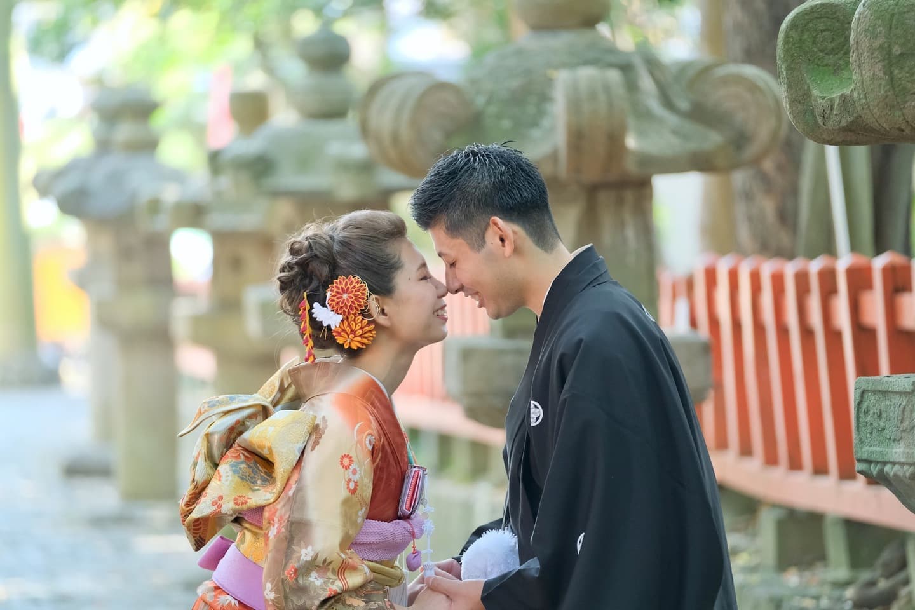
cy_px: 305
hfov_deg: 9.8
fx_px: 5337
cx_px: 458
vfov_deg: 6.5
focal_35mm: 210
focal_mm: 140
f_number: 2.8
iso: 1600
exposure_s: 1/100
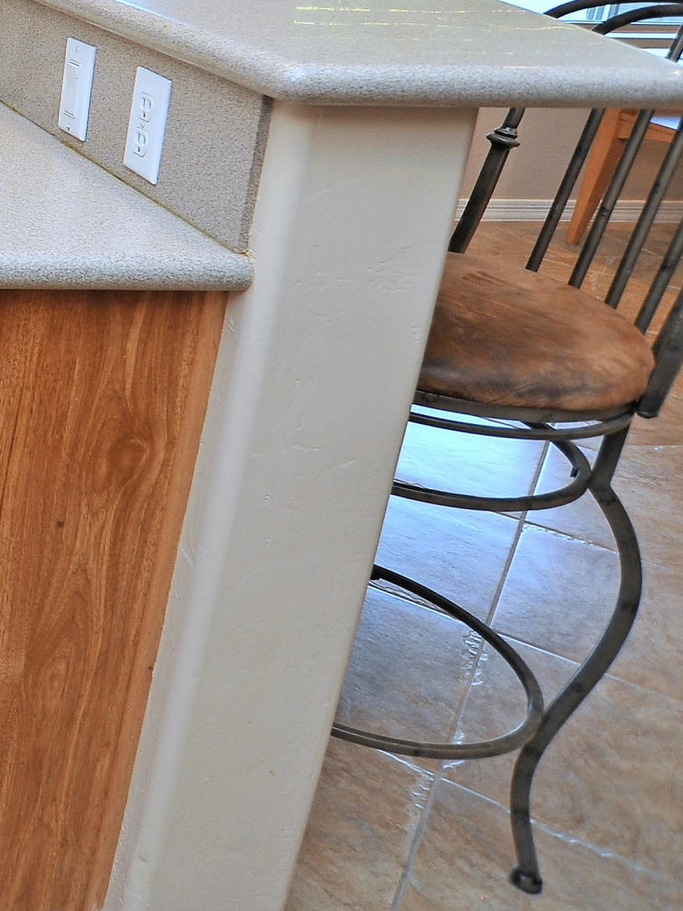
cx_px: -543
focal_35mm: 47
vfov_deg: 38.0
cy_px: 113
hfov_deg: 21.1
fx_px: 1236
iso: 800
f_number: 6.3
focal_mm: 18
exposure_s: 1/40
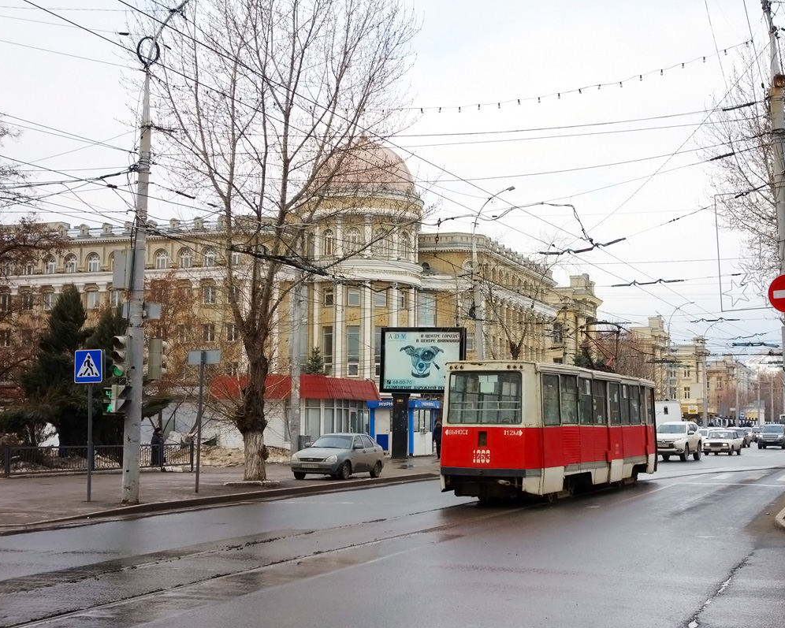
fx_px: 1208
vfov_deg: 29.1
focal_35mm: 52
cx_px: 465
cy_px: 314
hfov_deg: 35.9
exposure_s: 1/1250
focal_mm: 17.18
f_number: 3.2
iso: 125
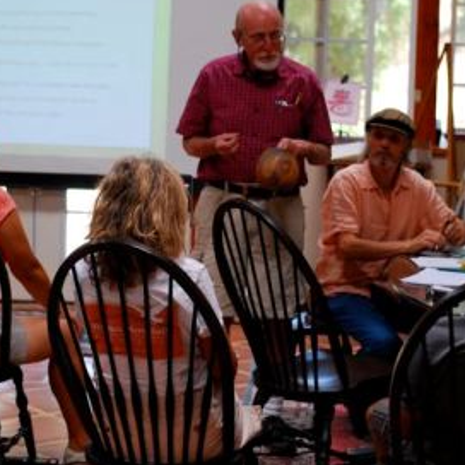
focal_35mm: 105
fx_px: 1596
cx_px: 262
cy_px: 212
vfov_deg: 16.6
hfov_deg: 16.6
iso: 400
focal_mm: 50
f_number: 3.2
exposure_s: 1/200
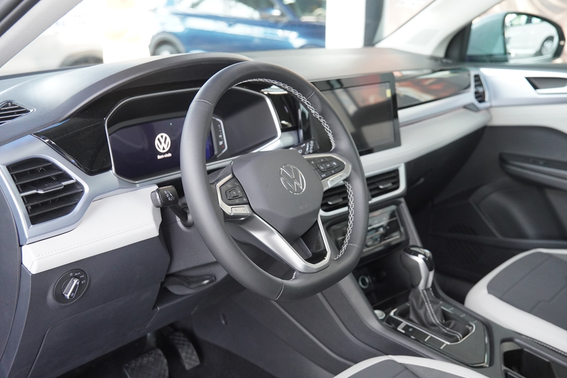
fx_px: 638
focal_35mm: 40
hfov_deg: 47.9
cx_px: 284
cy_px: 189
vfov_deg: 33.0
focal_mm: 27
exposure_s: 1/160
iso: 1600
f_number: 3.2
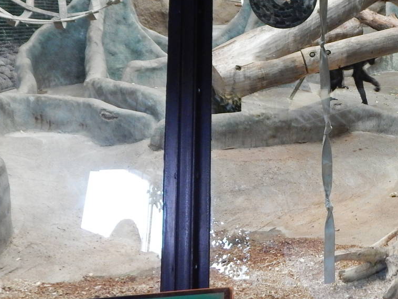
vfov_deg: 24.4
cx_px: 361
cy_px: 60
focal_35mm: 59
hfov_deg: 31.1
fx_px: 678
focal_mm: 5.1
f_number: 3.2
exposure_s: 1/40
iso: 400
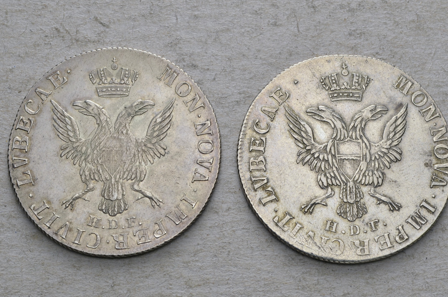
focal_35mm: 81
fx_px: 1006
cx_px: 236
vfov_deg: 16.8
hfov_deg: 25.1
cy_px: 157
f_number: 14
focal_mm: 48
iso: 400
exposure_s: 1/200
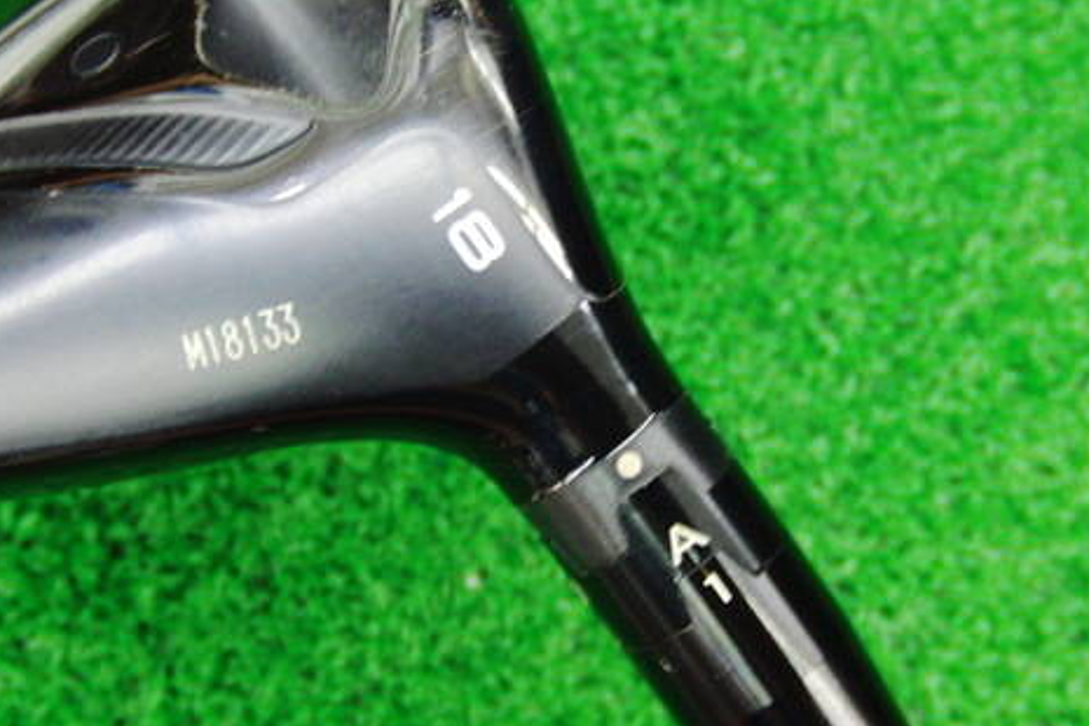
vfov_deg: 25.5
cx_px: 550
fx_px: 1603
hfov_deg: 37.5
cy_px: 354
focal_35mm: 53
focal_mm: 6.42
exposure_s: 1/15
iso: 400
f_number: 3.6
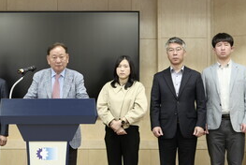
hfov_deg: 24.4
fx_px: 561
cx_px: 56
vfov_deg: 16.7
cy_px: 70
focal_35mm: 82
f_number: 2.8
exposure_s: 1/25
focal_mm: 24
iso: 160
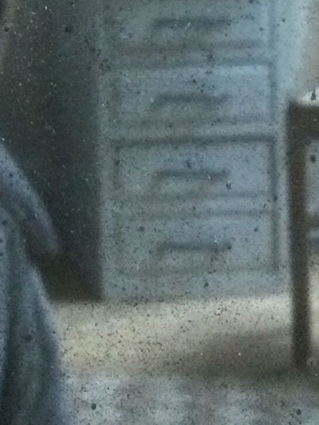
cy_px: 10
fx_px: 1708
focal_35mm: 139
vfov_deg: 14.0
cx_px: -74
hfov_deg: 10.5
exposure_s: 1/33
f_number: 2.4
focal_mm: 3.3
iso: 200
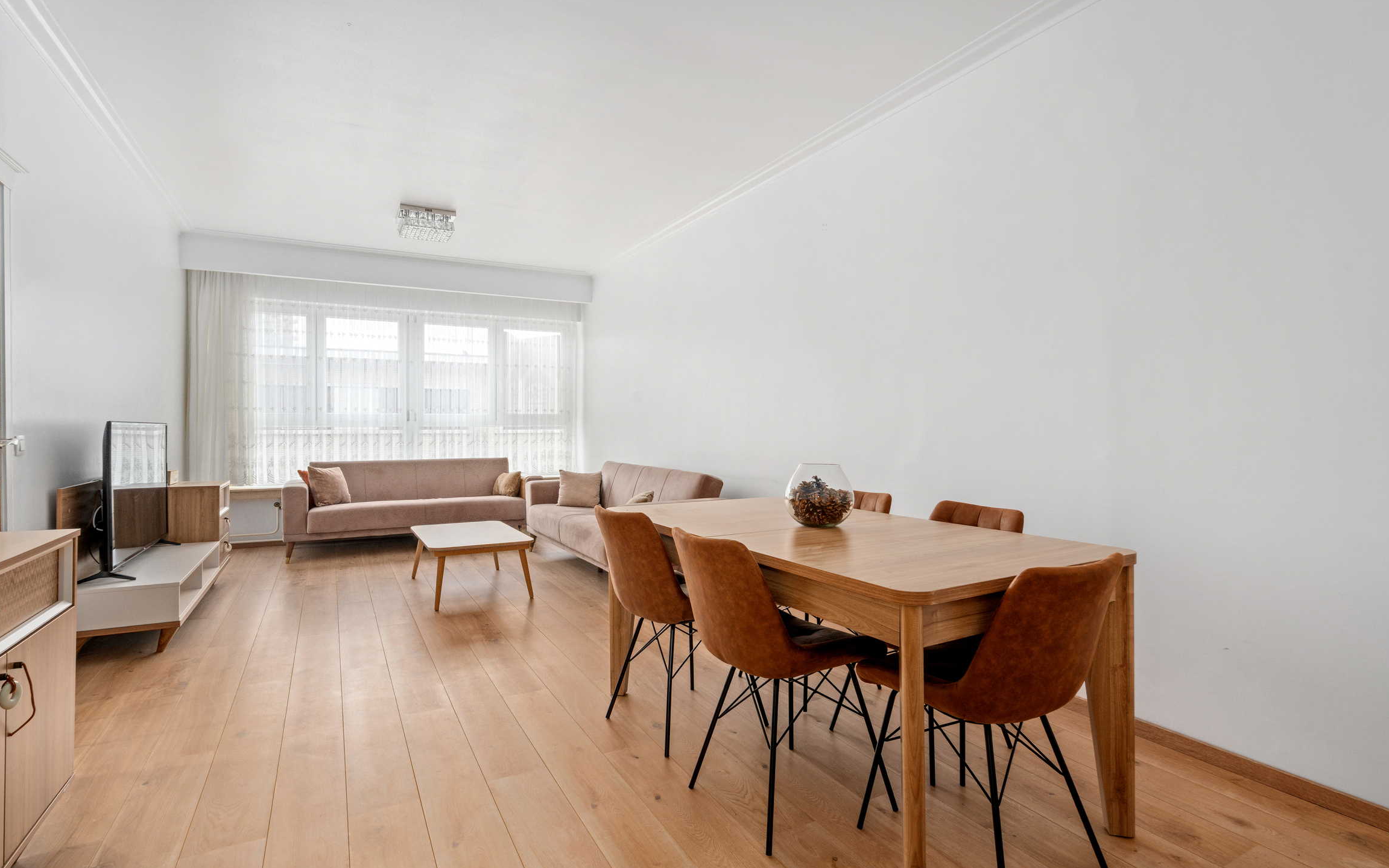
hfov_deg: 94.4
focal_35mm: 17
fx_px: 643
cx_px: 682
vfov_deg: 68.0
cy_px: 451
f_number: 11
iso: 250
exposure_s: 3.2
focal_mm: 16
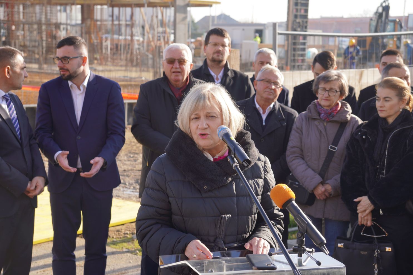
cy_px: 138
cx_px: 206
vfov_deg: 18.2
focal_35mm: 75
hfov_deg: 27.0
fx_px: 860
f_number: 5
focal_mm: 50
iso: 100
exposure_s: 1/200
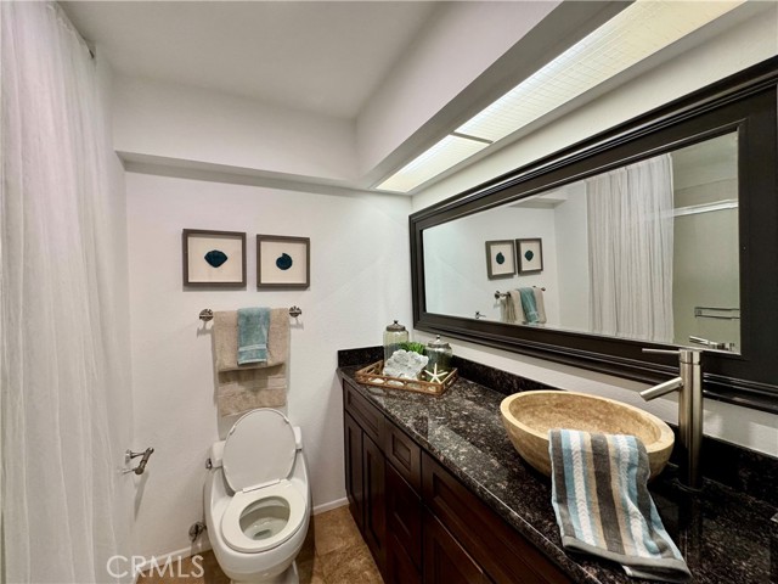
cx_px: 389
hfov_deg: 102.1
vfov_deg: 85.7
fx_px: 315
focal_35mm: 14
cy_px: 292
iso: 250
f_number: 2.2
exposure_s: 1/120
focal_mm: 2.22
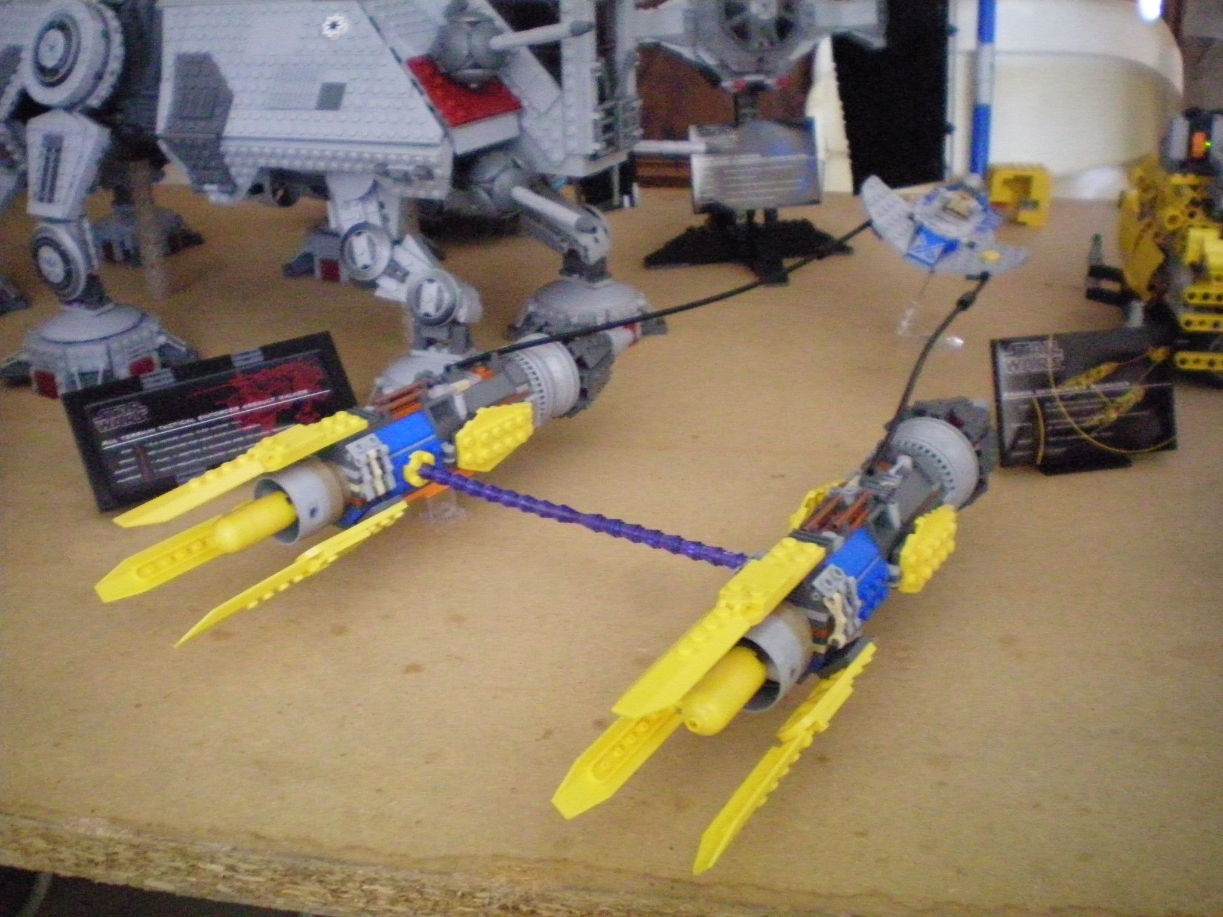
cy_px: 458
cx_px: 612
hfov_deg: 49.0
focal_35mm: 38
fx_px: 1343
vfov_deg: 37.7
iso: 800
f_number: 3.1
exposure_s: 1/40
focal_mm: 6.3
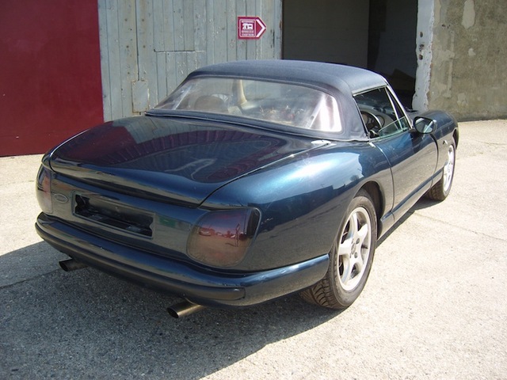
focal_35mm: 34
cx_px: 254
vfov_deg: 41.8
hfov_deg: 54.0
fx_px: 498
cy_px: 190
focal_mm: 7.3
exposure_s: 1/100
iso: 100
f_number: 7
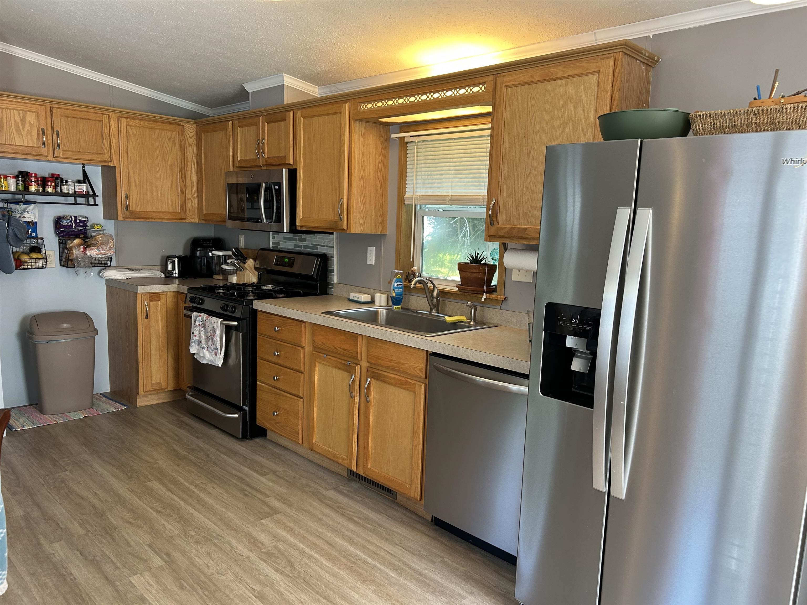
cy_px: 302
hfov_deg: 67.3
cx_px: 404
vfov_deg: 53.1
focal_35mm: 26
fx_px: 606
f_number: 1.5
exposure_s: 1/60
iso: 100
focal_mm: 5.7
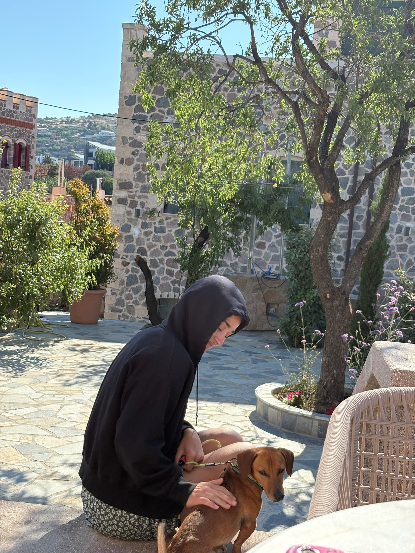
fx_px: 831
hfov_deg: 28.0
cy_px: 276
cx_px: 208
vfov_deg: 36.8
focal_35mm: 52
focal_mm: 5.96
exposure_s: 1/1754
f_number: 1.6
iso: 50
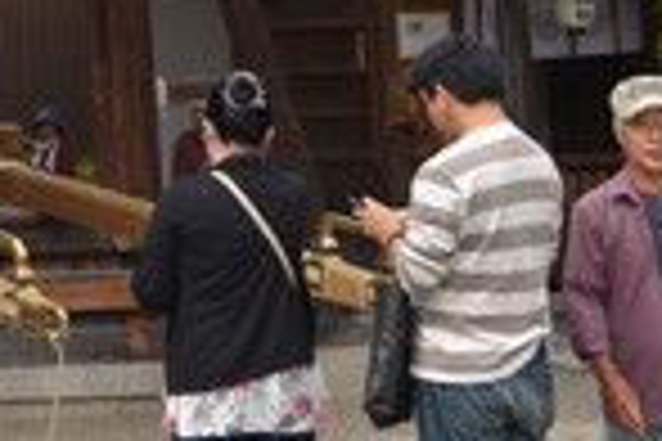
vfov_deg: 9.4
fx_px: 2574
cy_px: -310
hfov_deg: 13.2
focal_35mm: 140
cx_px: -520
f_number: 6.3
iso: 100
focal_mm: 22
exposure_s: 1/200
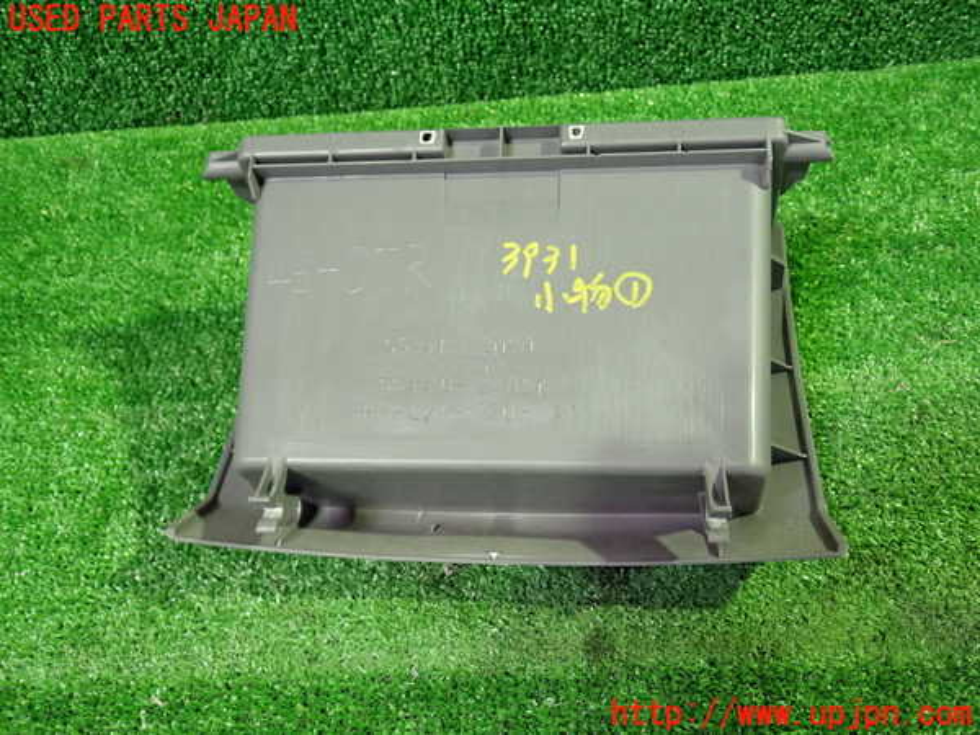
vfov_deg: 44.2
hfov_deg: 56.8
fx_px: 906
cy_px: 368
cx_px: 490
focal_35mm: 32
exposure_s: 1/30
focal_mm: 5.79
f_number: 2.4
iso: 640
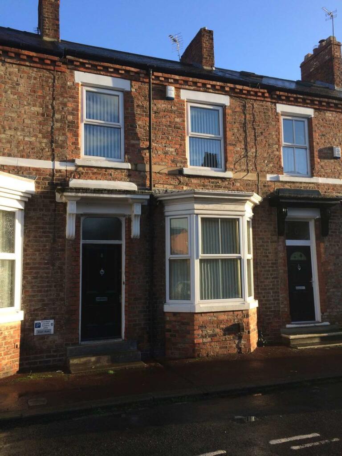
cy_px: 228
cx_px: 171
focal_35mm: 30
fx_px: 395
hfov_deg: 46.8
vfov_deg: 60.0
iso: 32
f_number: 2.2
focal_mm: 4.12
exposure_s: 1/562
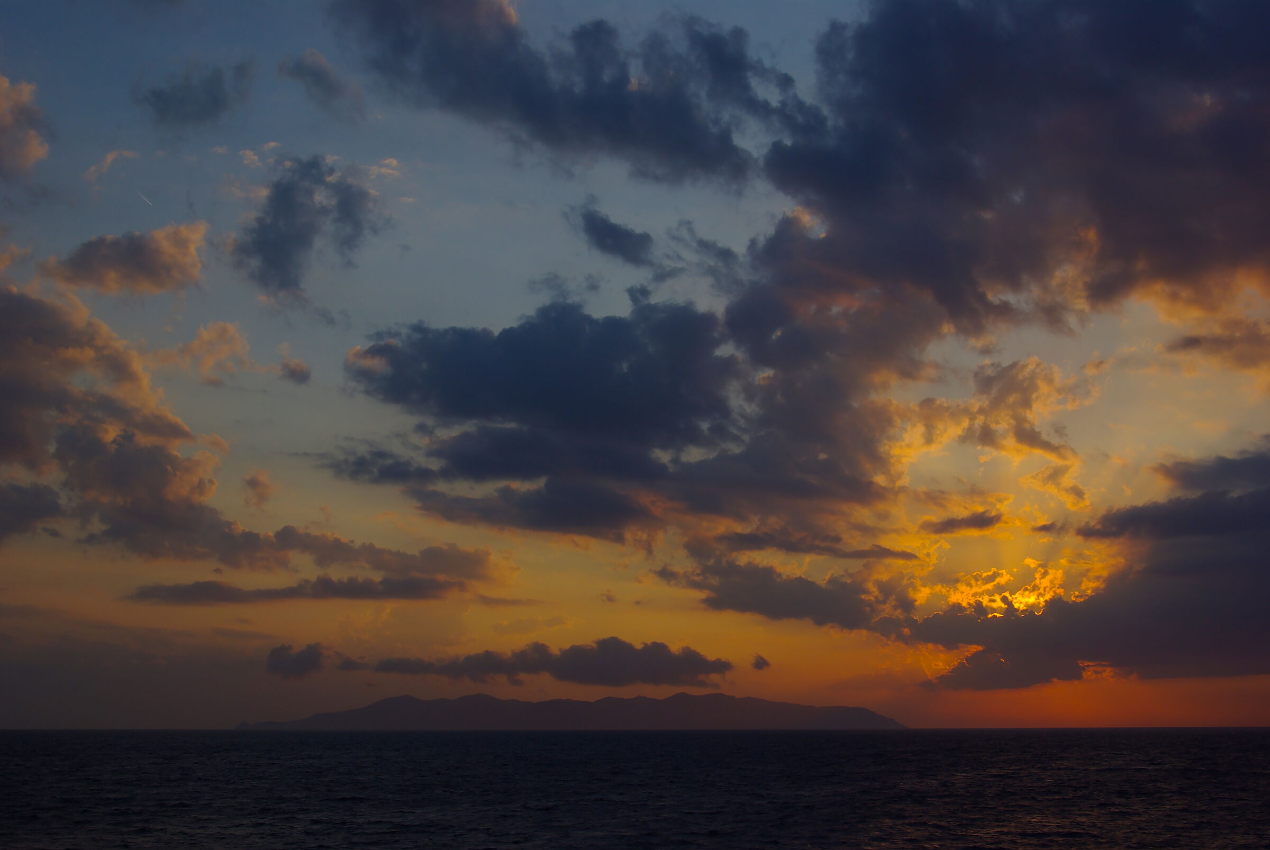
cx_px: 635
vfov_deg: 32.0
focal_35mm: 42
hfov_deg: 46.3
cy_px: 425
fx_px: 1484
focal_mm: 28
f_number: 13
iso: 100
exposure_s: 1/90
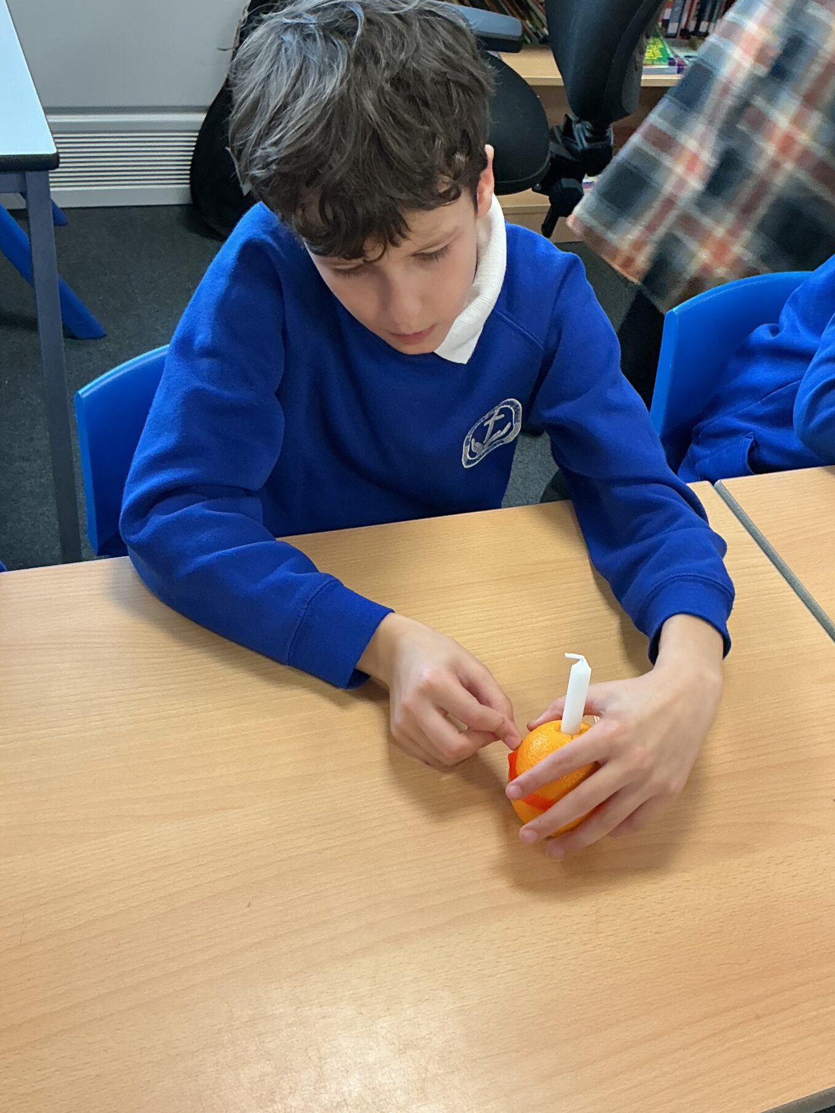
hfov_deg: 34.9
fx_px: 1319
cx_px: 541
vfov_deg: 45.7
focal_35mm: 41
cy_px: 599
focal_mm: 3
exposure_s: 1/60
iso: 80
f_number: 1.8
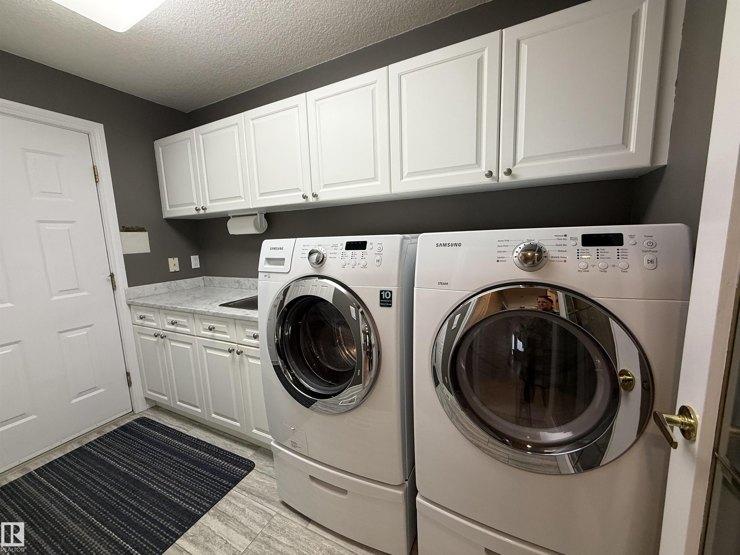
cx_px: 370
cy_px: 278
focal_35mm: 14
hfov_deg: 102.1
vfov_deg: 85.7
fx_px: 299
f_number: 2.2
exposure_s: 1/120
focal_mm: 2.22
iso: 200
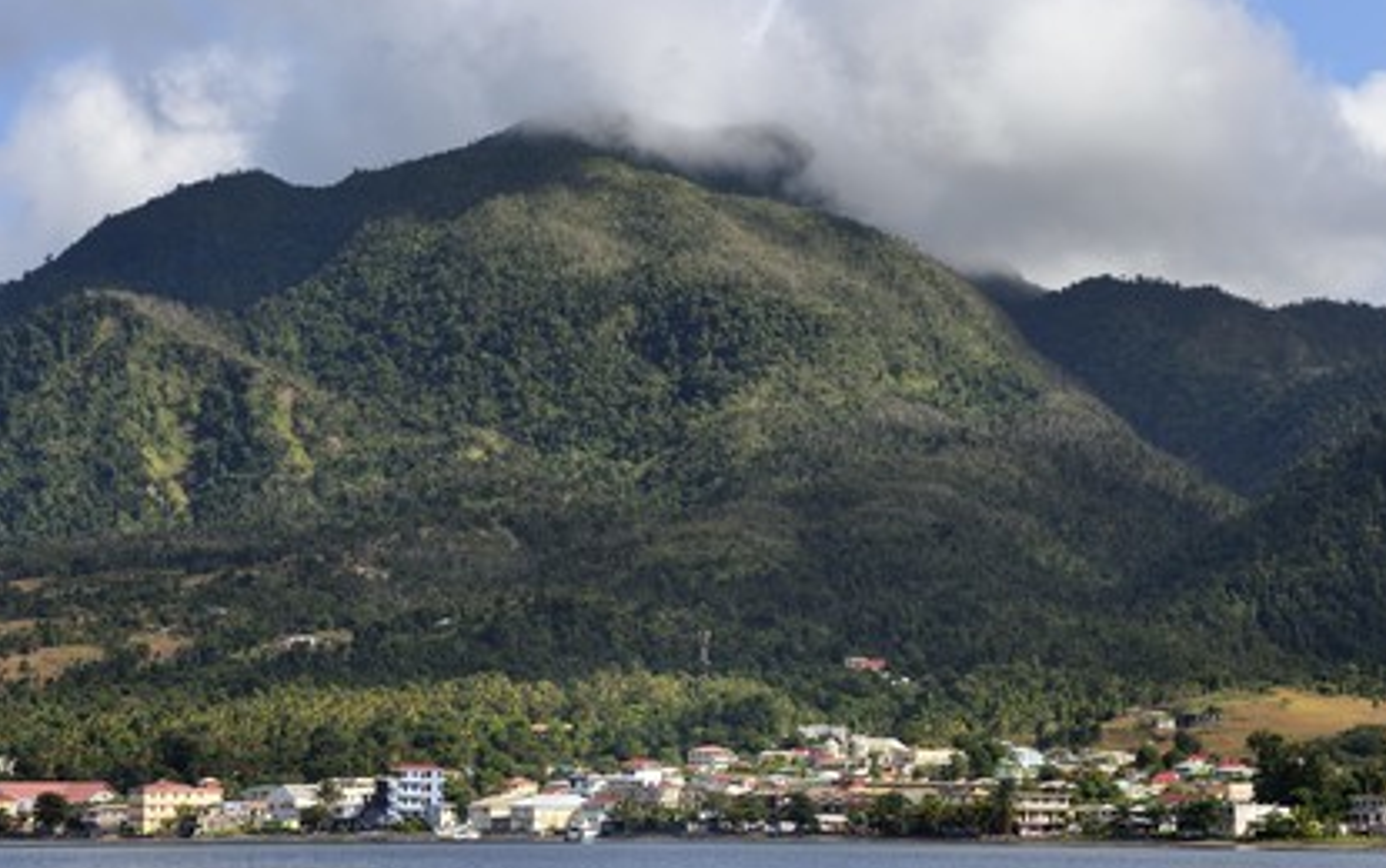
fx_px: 5065
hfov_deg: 15.6
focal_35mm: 134
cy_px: 454
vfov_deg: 9.8
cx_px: 695
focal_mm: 130
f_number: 9
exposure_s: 1/500
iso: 200
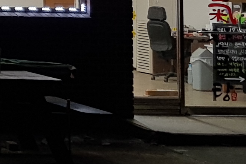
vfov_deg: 8.0
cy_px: -111
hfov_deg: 11.2
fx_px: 1141
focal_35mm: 167
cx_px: -232
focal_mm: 4.3
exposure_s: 1/60
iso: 64
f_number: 1.7
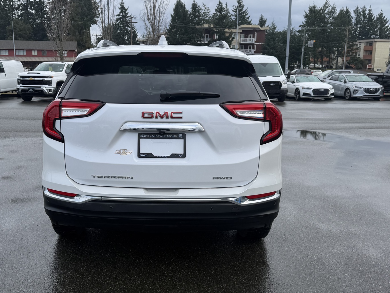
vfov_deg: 39.7
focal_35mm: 36
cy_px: 149
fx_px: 406
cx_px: 159
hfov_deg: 51.1
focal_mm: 6.76
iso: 80
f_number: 1.78
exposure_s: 1/1156
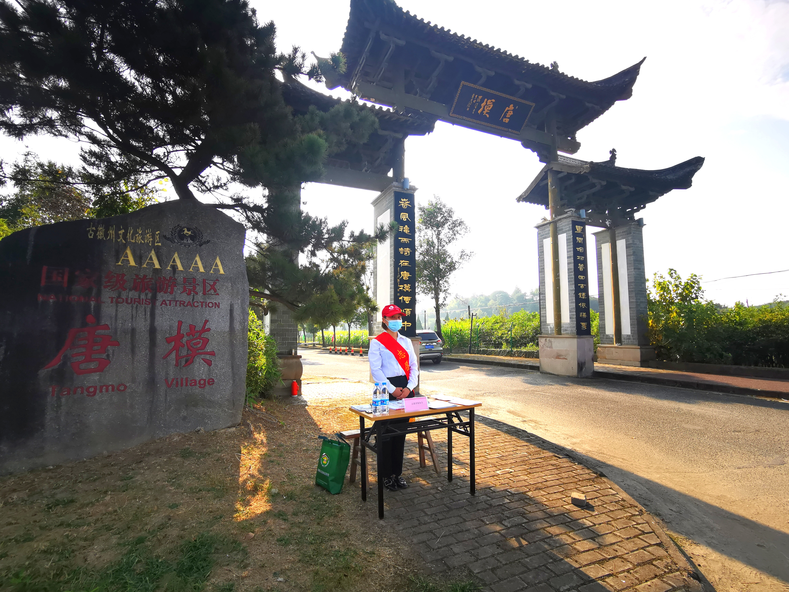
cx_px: 394
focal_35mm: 17
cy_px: 296
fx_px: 387
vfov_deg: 74.7
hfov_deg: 91.0
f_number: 2.2
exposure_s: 1/803
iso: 50
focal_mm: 2.26
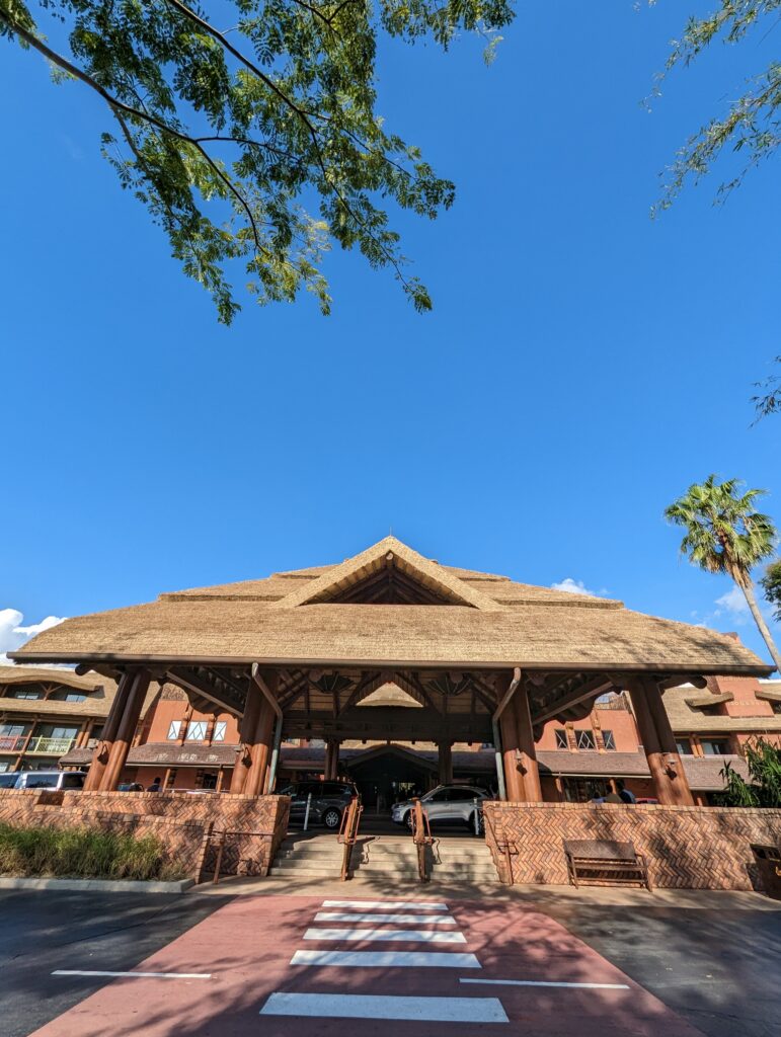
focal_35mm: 13
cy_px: 518
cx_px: 390
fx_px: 390
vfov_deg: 106.1
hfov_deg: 90.1
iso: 43
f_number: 2.2
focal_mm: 1.95
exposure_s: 1/1348
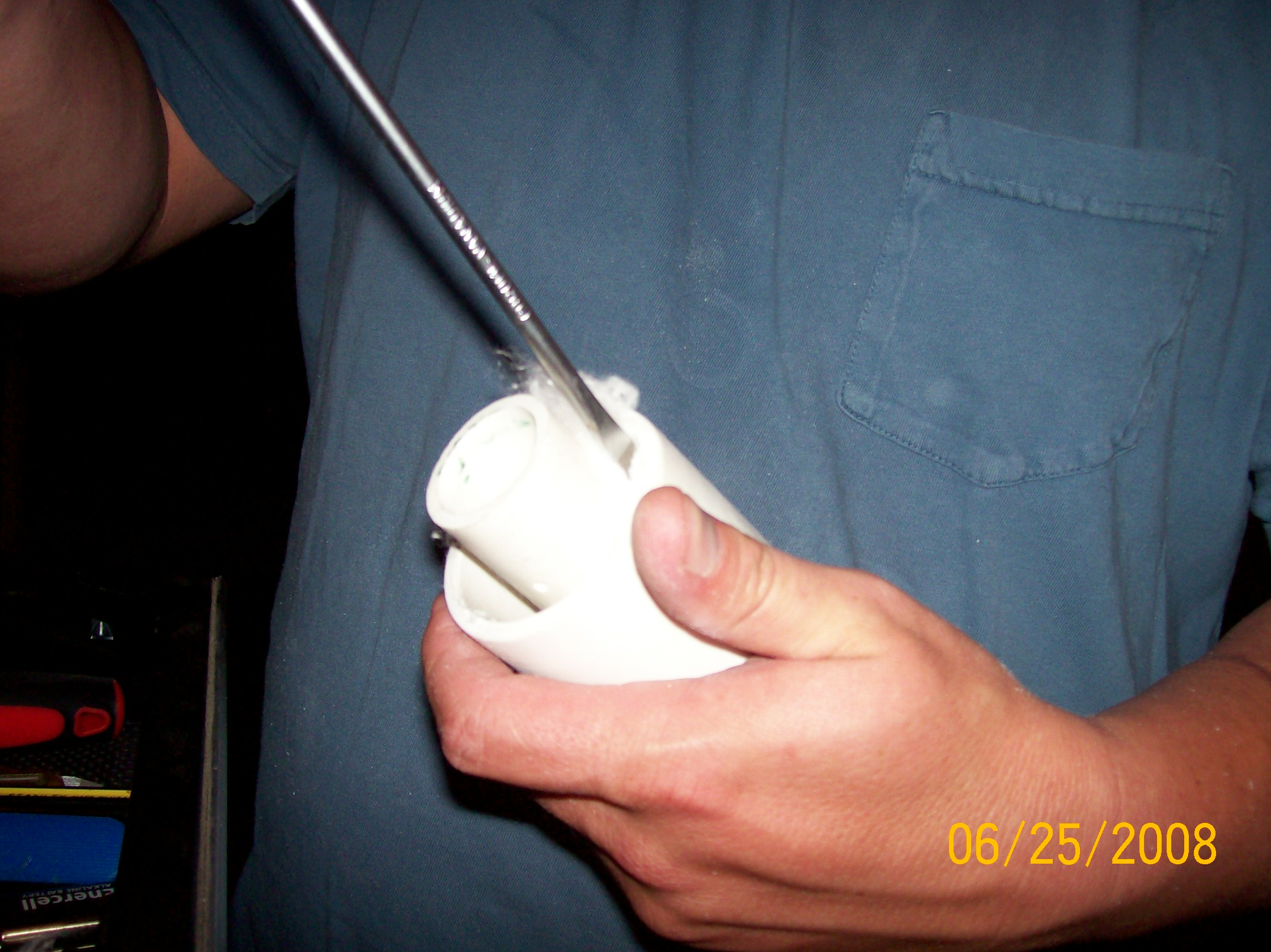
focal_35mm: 37
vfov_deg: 38.7
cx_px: 632
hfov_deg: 50.1
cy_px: 475
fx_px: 1358
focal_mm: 6
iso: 80
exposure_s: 1/64
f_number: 2.7
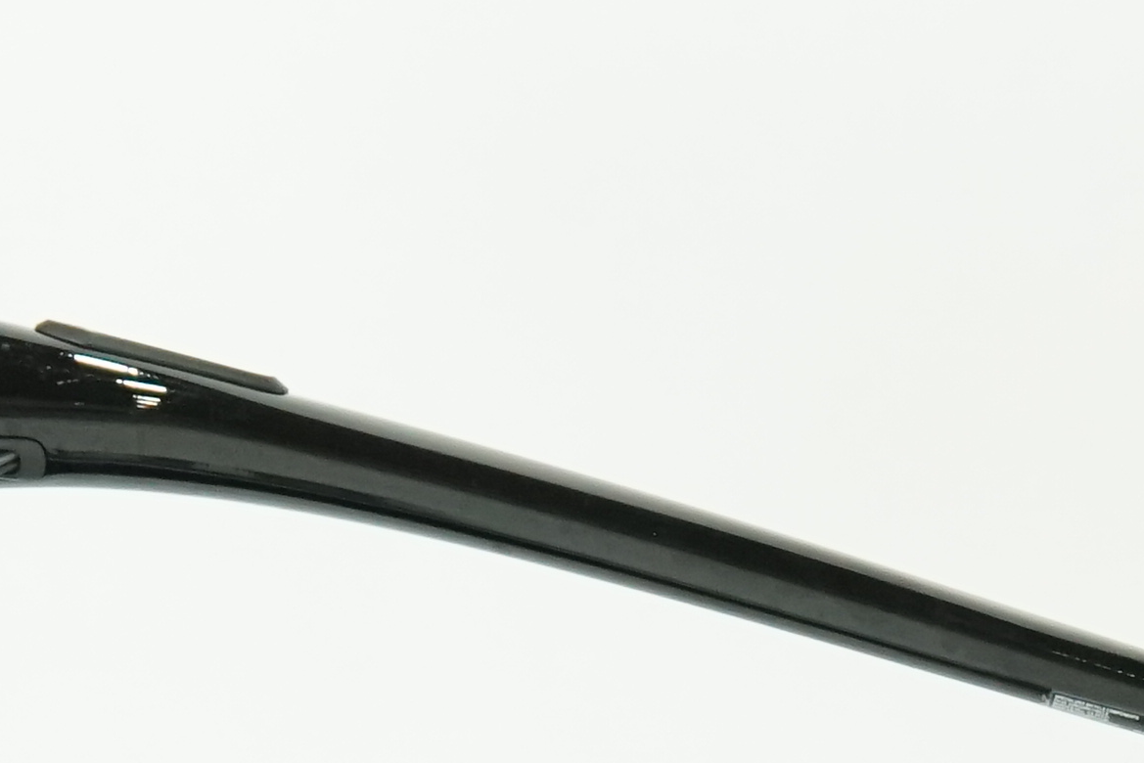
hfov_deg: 6.6
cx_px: 848
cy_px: 1294
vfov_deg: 4.4
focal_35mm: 313
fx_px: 9948
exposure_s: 1/200
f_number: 5.6
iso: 2000
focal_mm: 61
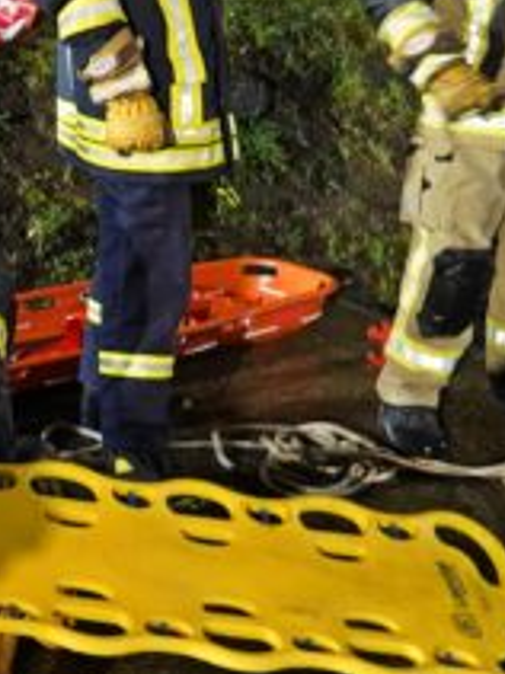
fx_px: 1246
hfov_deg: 20.2
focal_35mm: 64
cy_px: 220
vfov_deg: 30.0
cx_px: -216
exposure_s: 1/30
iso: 2000
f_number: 4
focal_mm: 24
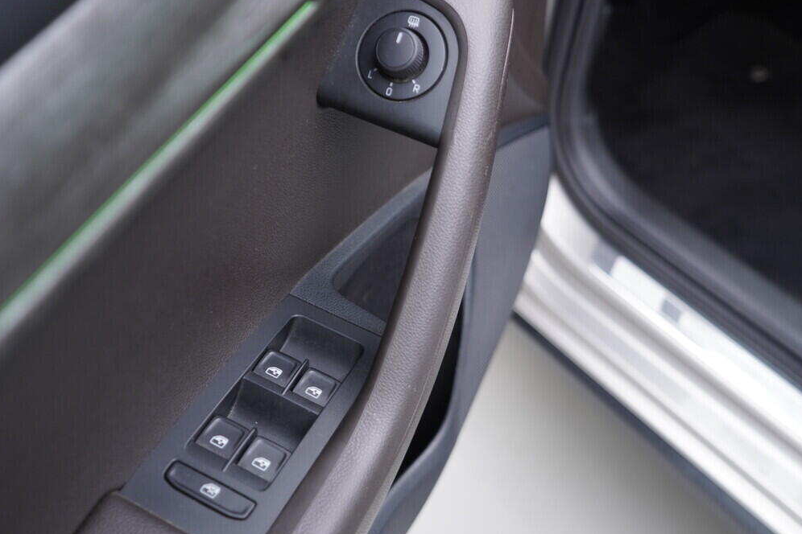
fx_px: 824
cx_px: 393
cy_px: 271
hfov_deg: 51.9
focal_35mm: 37
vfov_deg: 35.9
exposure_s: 1/40
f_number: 2.8
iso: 200
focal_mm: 24
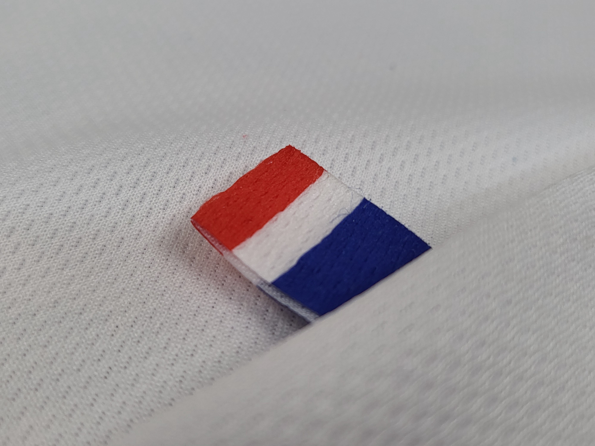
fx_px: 447
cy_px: 223
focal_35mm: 26
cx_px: 298
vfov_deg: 53.1
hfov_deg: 67.3
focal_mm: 4.25
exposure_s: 1/100
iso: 80
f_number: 1.8
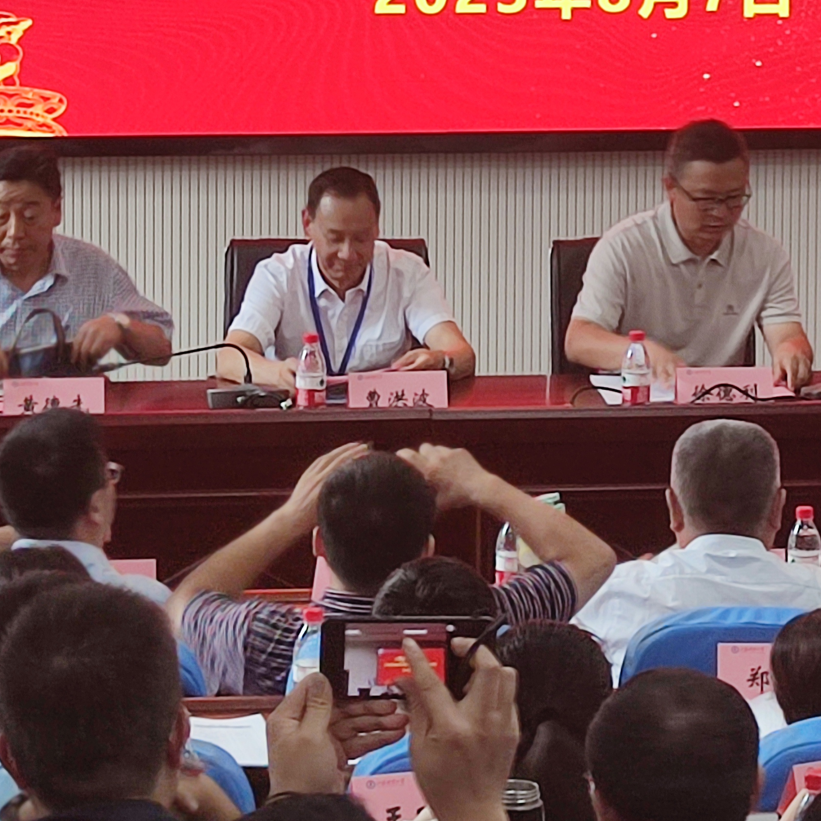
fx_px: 5259
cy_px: -32
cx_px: 691
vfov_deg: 8.9
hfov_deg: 8.9
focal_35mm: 196
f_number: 1.69
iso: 88
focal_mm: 6.72
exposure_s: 1/100
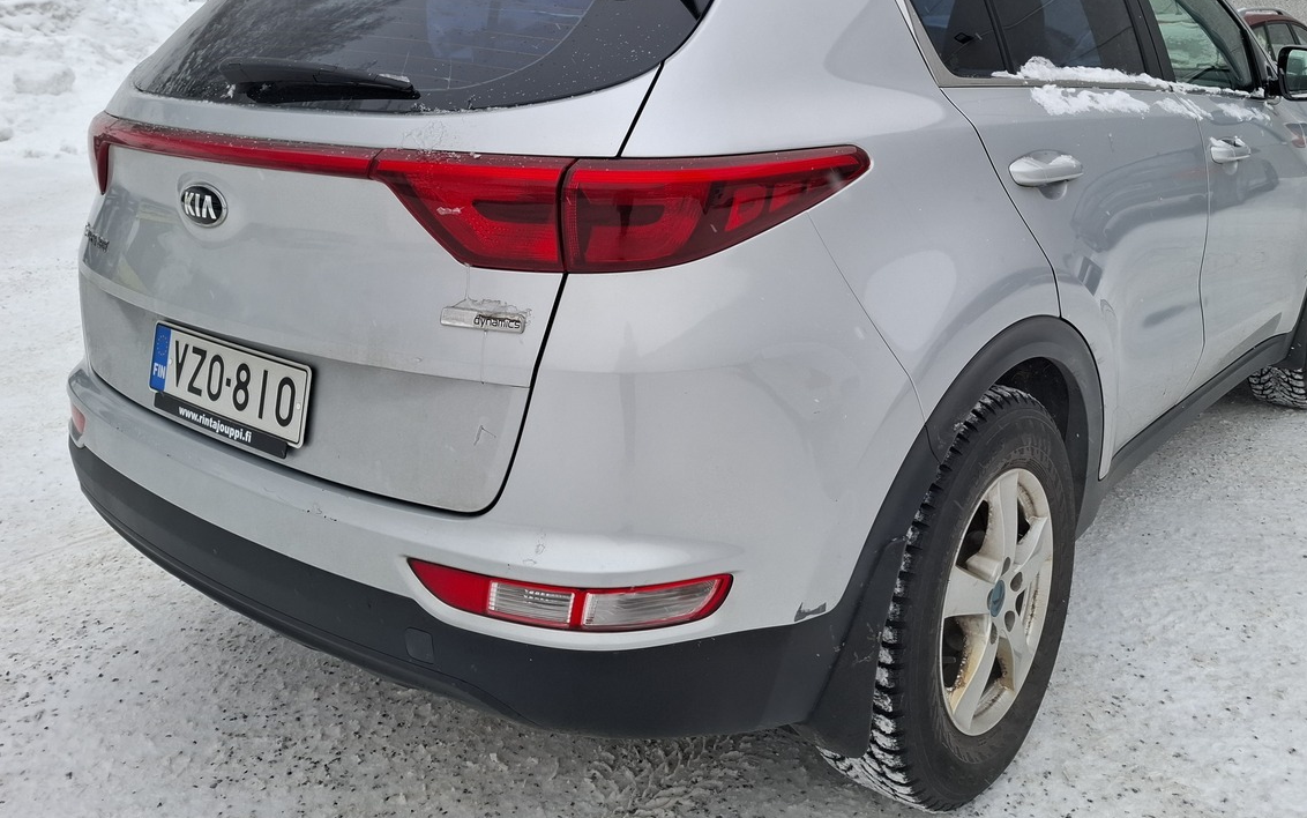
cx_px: 738
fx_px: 1104
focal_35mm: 31
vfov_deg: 39.9
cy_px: 243
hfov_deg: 61.0
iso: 50
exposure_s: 1/129
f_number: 1.8
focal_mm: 5.54
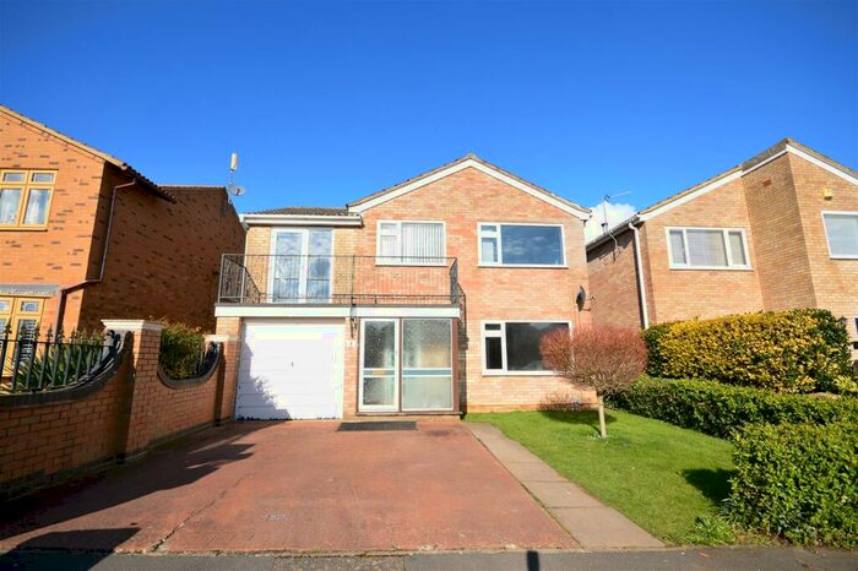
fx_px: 357
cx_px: 429
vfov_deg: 77.3
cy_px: 286
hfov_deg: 100.4
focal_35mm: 15
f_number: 8
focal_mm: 10
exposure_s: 1/200
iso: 100
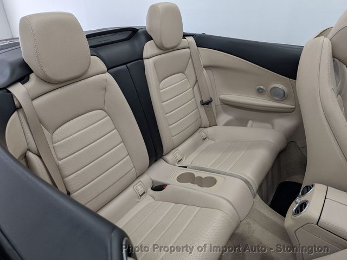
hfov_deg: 71.6
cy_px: 130
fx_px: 241
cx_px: 174
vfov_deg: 56.8
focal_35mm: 24
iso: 21
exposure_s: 1/30
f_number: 1.68
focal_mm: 6.9
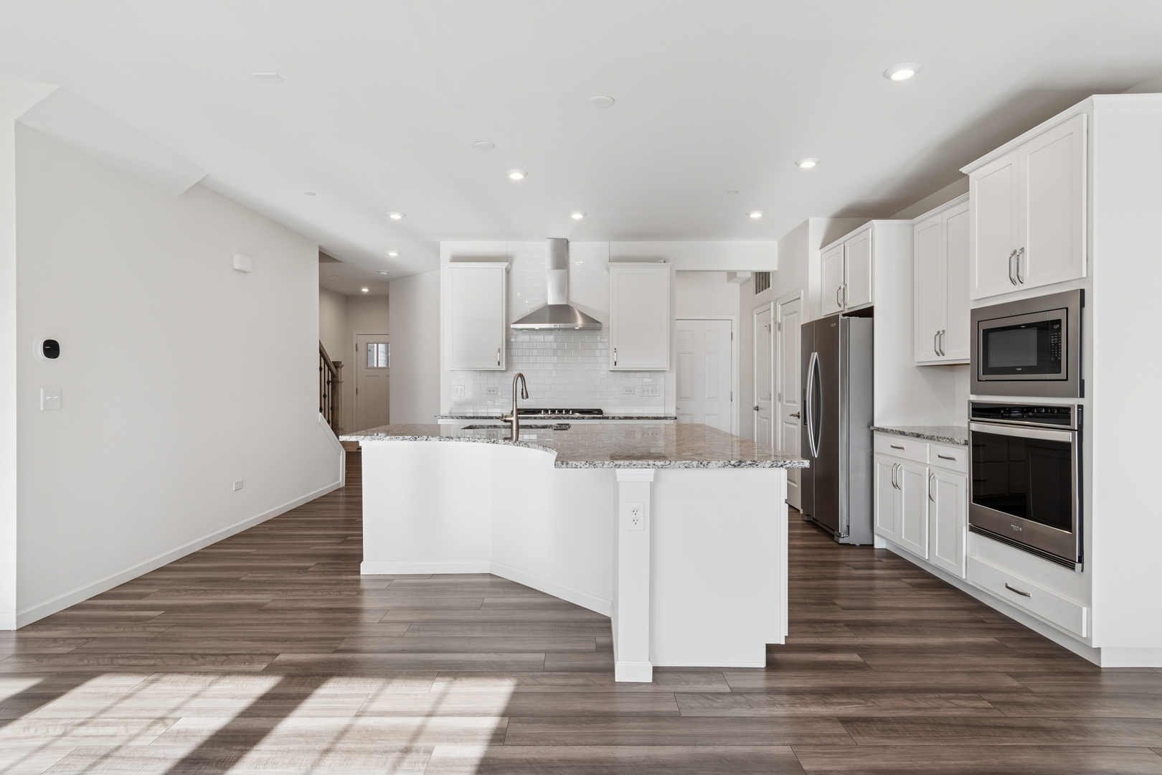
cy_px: 388
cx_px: 581
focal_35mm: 18
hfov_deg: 90.0
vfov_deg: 67.4
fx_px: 581
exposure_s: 1/80
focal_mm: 12
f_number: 8
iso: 250
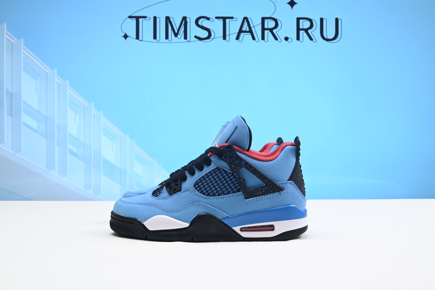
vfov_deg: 35.1
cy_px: 145
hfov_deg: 50.7
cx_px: 218
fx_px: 459
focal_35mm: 38
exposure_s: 1/2
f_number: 16
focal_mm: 38
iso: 100
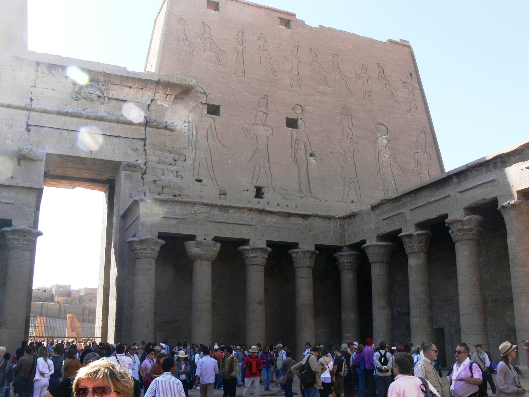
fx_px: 535
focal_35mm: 35
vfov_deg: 40.7
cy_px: 198
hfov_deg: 52.6
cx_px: 264
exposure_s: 1/125
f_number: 5.6
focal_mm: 7.4
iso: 80
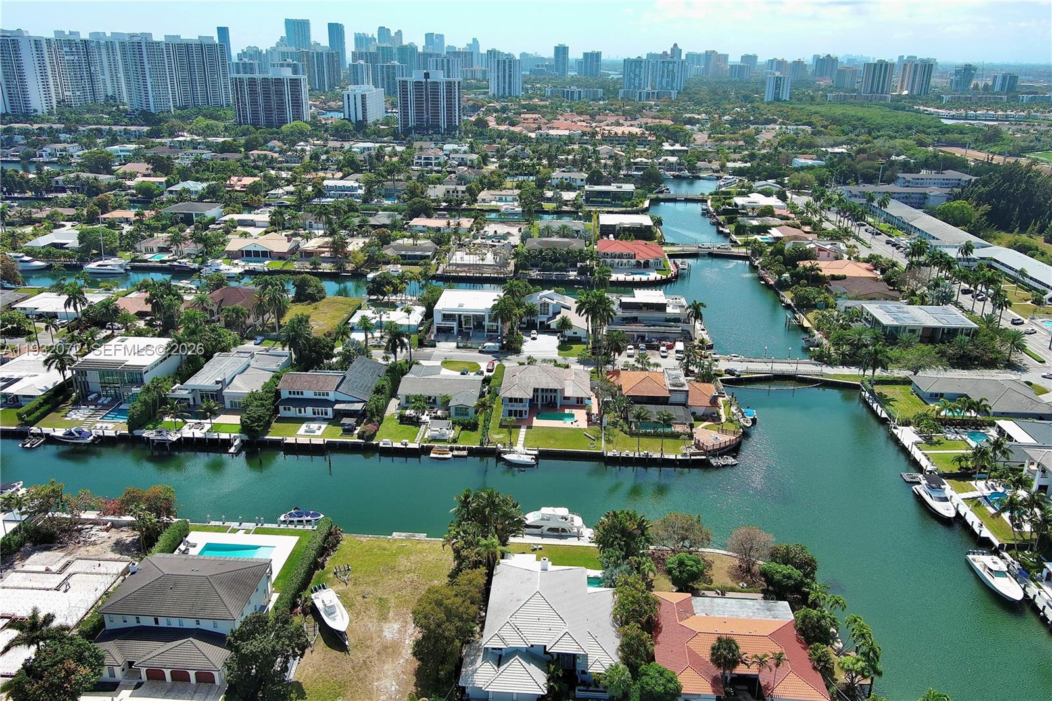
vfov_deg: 44.9
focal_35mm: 29
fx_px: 847
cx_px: 526
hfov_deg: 63.7
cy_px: 350
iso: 100
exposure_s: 1/1397
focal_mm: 10.57
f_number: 2.8
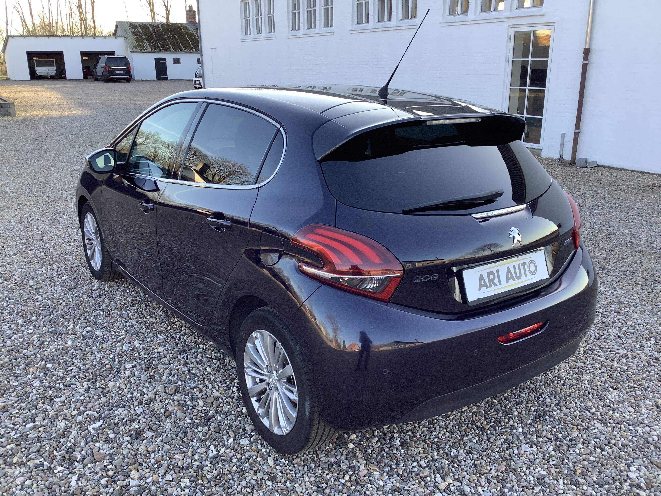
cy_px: 248
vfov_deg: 45.4
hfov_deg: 58.4
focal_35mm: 31
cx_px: 330
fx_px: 592
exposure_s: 1/120
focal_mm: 3.3
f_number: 2.4
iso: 64
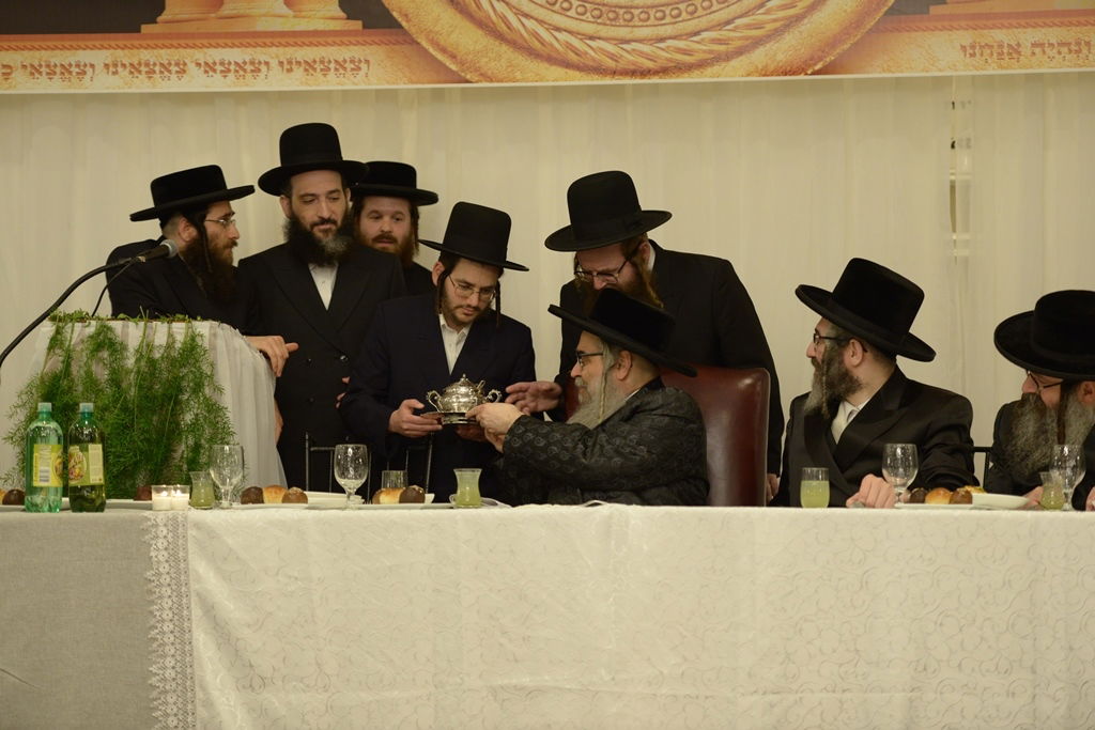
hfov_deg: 20.0
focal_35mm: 102
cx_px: 548
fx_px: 3103
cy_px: 365
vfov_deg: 13.4
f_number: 2.8
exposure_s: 1/125
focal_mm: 102
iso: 1600
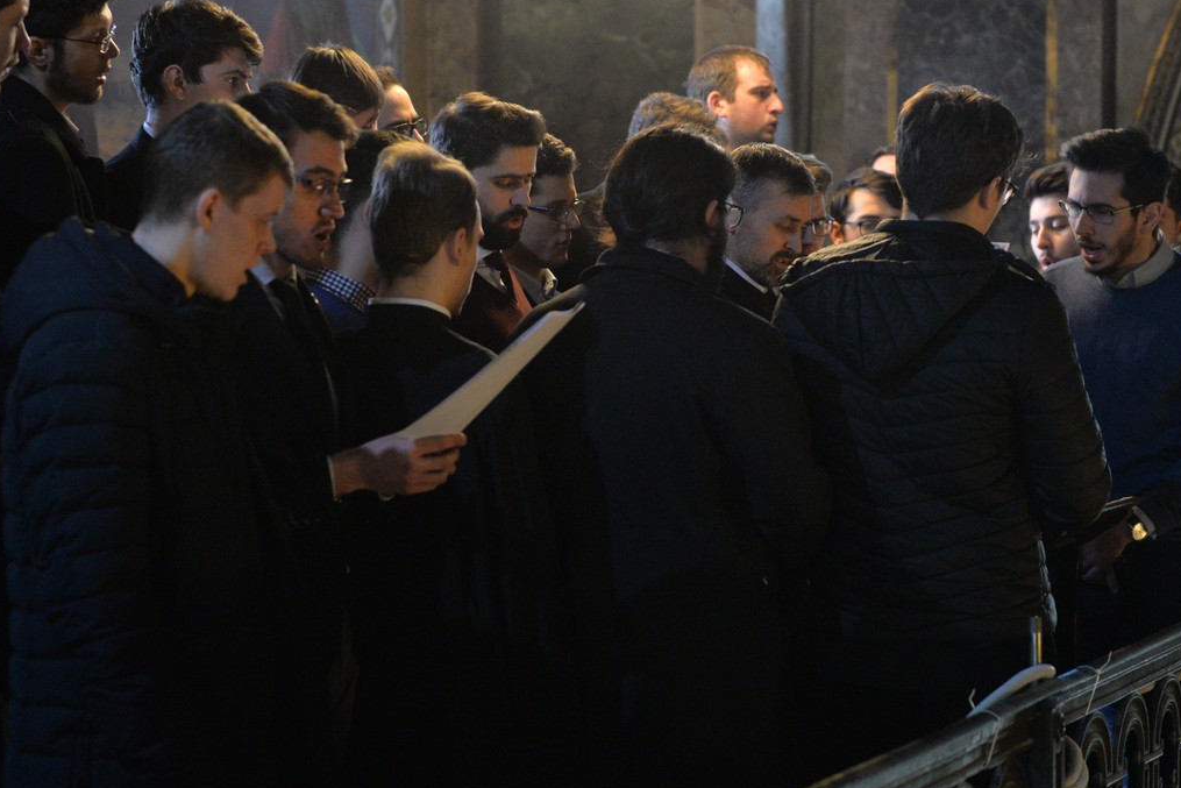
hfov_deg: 20.6
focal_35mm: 99
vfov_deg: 13.8
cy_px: 363
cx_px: 561
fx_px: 3248
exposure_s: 1/80
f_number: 2.8
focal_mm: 70
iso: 3200
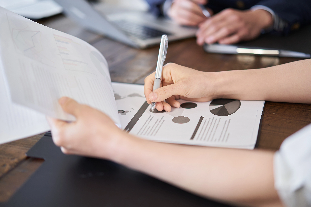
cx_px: 156
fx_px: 475
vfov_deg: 24.6
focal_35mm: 55
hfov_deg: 36.2
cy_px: 104
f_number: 1.8
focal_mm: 55
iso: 250
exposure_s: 1/60
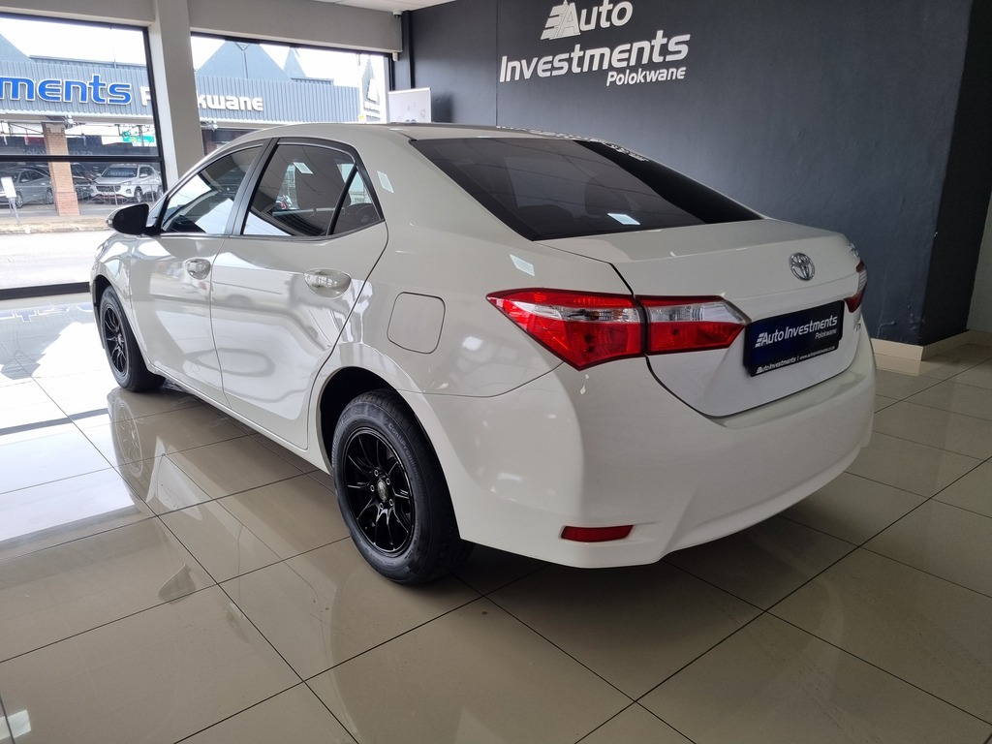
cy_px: 372
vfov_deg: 53.1
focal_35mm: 26
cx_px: 496
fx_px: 745
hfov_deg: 67.3
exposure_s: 1/190
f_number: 1.8
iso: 50
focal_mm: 5.4
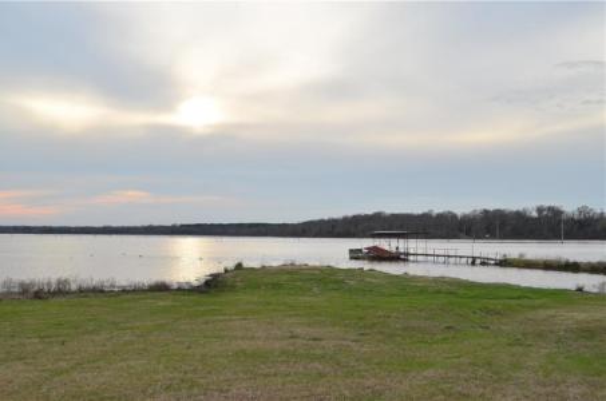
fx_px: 706
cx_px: 303
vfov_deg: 31.8
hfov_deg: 46.5
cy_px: 200
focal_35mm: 42
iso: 100
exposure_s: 1/100
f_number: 8
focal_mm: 28
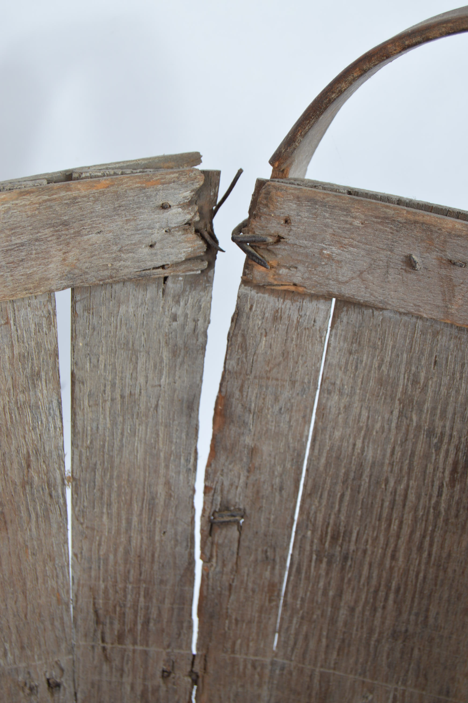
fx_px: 1406
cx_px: 234
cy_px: 352
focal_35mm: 72
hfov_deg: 18.9
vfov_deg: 28.1
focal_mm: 48
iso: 100
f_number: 8
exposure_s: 1/80
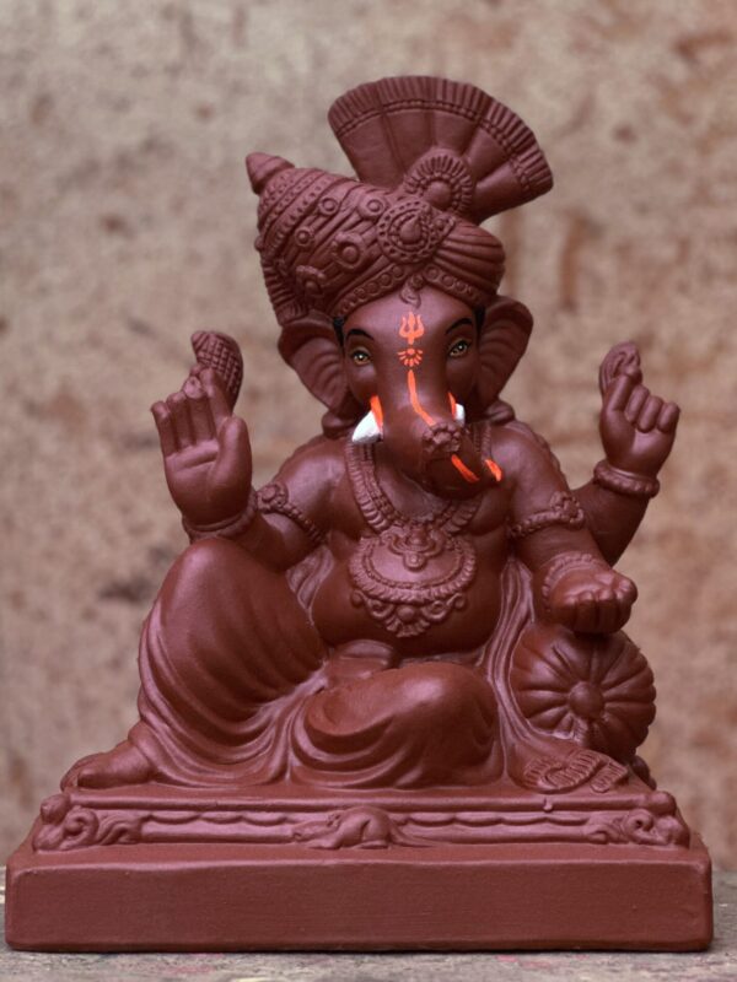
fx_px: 2186
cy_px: 491
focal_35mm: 77
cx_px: 368
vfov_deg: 25.3
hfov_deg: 19.1
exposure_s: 1/121
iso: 200
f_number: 2.8
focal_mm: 9
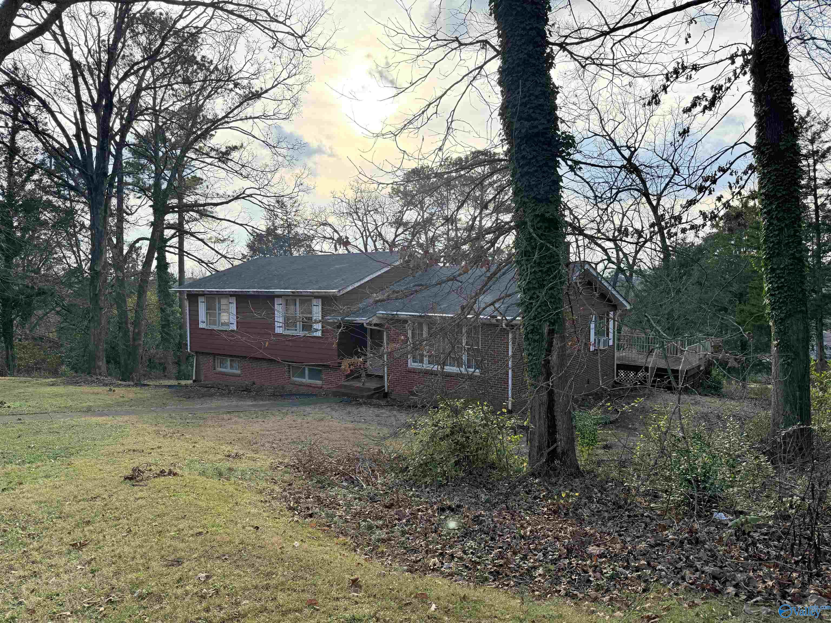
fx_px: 576
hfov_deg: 71.6
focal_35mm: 24
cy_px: 312
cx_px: 416
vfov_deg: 56.8
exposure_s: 1/1949
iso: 100
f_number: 1.78
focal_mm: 6.76
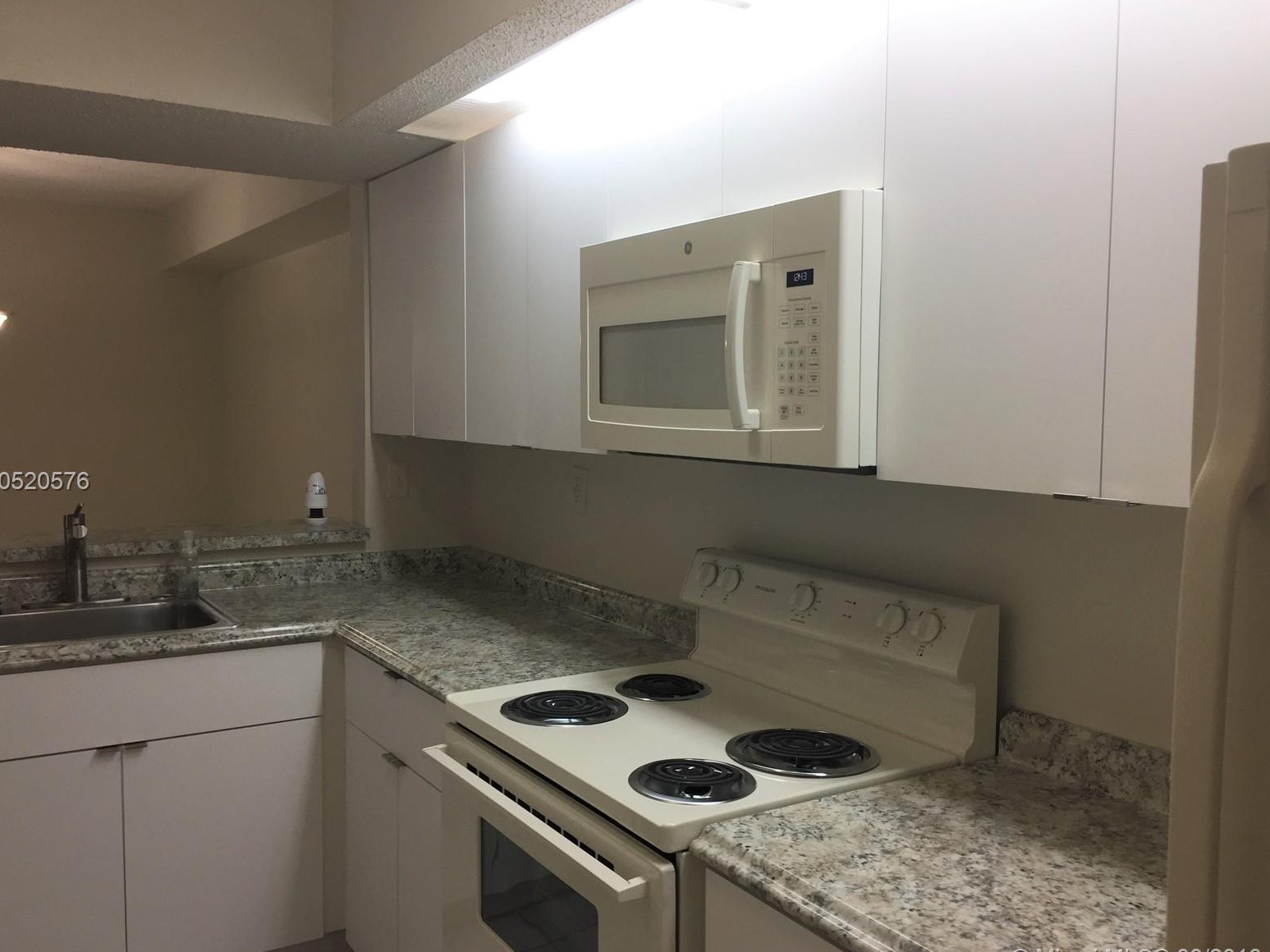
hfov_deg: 60.0
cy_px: 483
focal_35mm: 30
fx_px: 1101
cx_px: 621
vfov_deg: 46.8
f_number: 2.2
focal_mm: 4.15
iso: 50
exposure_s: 1/120
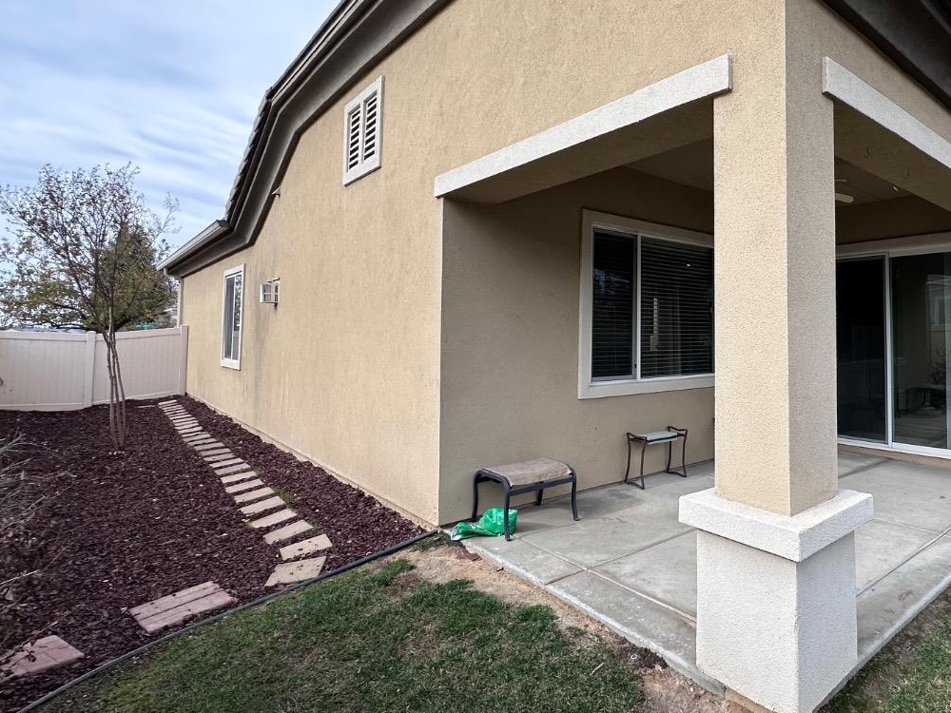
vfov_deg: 63.1
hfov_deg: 74.2
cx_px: 696
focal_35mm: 21
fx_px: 577
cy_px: 305
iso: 40
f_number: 2.2
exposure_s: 1/703
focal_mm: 2.22
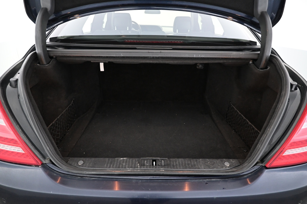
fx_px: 205
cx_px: 154
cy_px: 102
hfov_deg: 73.7
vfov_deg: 53.1
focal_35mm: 24
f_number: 3.5
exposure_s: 1/25
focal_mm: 16
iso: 1800
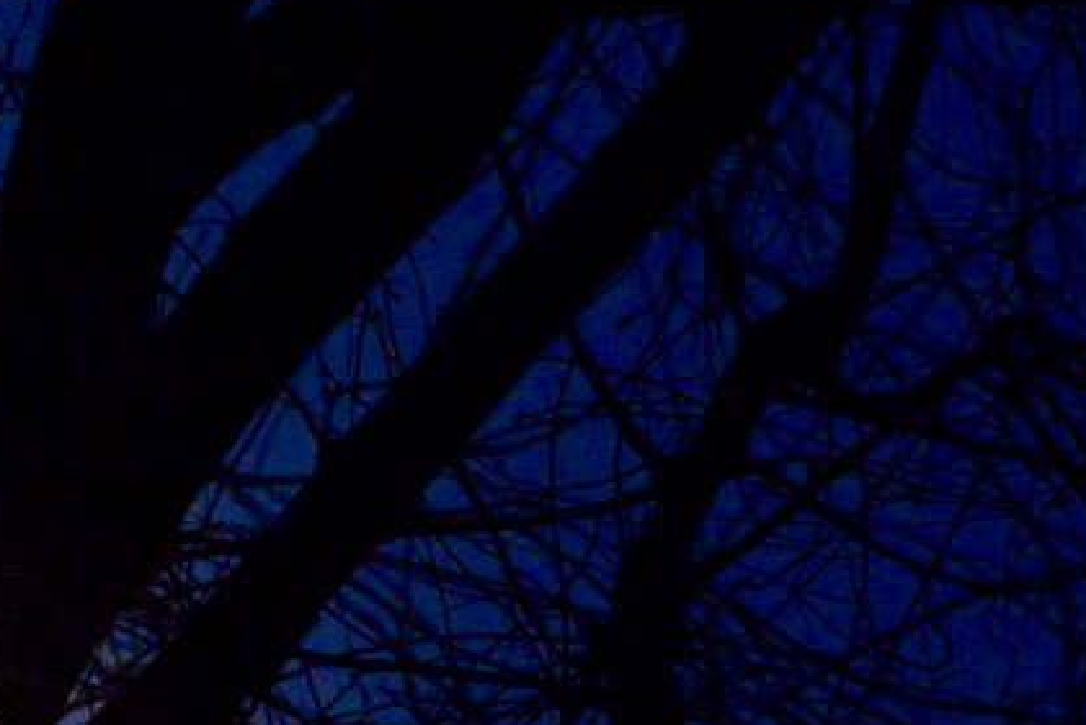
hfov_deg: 1.8
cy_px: 697
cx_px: -304
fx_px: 34792
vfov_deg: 1.2
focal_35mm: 1153
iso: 6400
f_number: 8
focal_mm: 300
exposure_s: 1/15
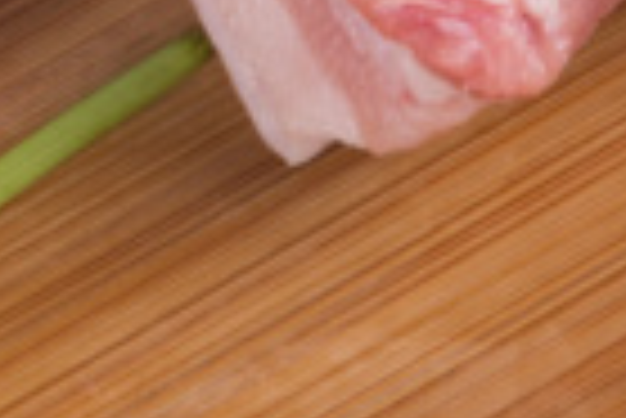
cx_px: 1247
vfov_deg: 3.0
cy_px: 721
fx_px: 8077
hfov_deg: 4.4
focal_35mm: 464
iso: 100
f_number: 11
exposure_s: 1/200
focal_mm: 42
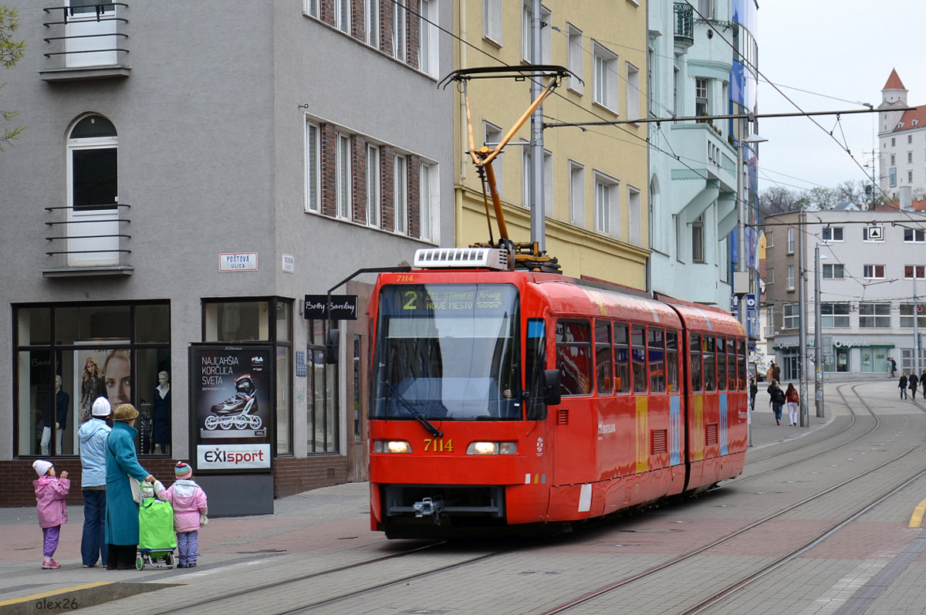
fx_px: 1927
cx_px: 463
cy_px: 308
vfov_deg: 18.1
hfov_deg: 27.0
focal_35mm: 75
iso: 110
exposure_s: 1/125
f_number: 5.6
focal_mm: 50
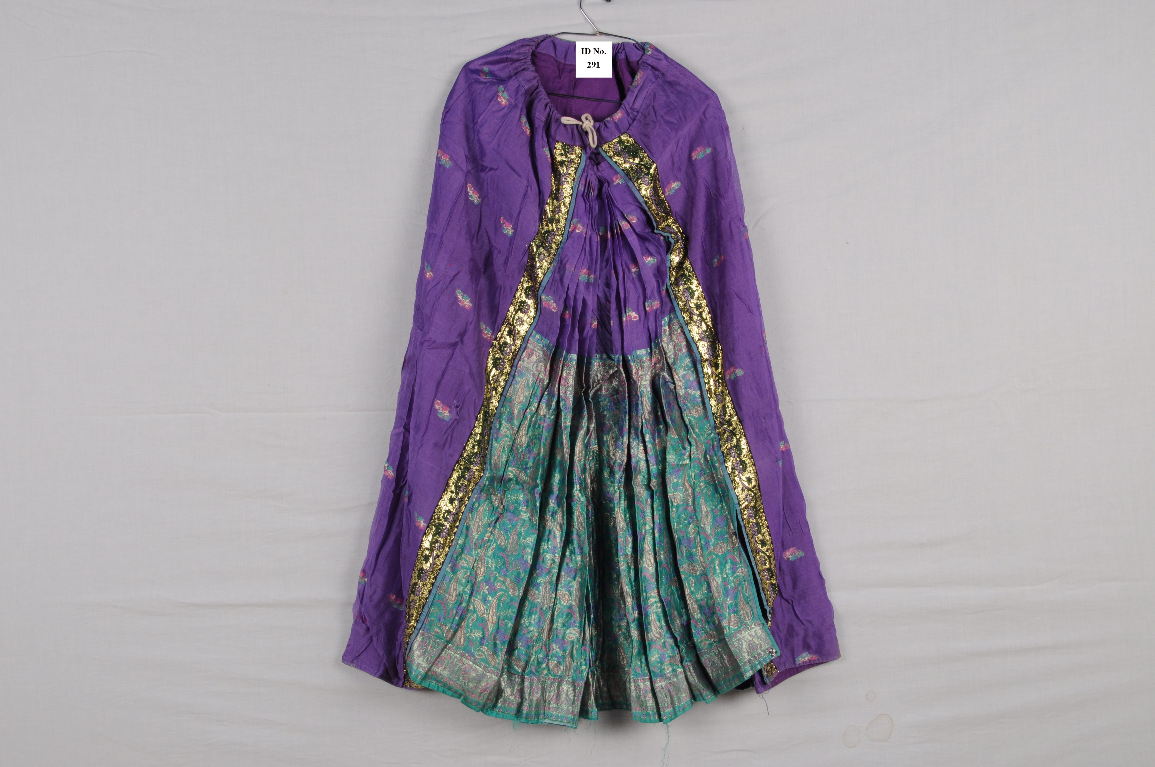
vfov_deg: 31.8
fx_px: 1346
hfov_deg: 46.4
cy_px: 384
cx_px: 578
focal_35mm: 42
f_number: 16
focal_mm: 28
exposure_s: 1/8
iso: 400
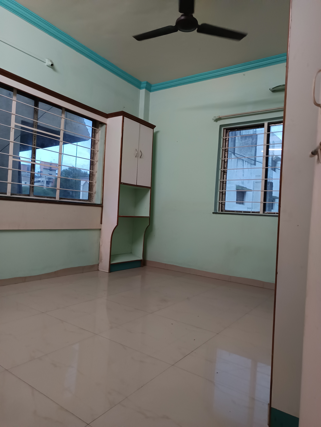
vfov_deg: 71.6
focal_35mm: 24
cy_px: 214
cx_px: 160
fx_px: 297
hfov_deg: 56.8
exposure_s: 1/25
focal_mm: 5.31
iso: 1473
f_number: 1.7
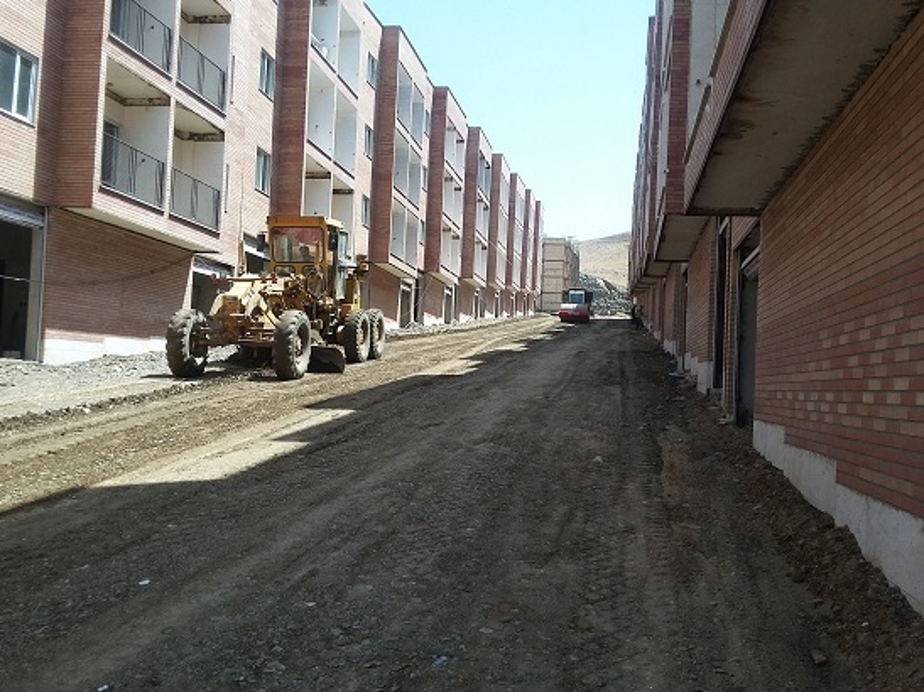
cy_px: 336
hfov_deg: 54.0
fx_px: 907
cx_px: 449
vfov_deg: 41.8
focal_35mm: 34
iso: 50
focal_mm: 3.3
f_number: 2.2
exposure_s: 1/566
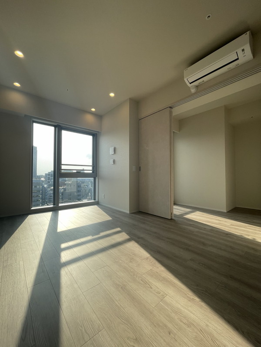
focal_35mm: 14
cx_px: 130
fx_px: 141
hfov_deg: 85.7
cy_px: 174
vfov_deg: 102.1
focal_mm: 1.55
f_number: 2.4
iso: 25
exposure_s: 1/272
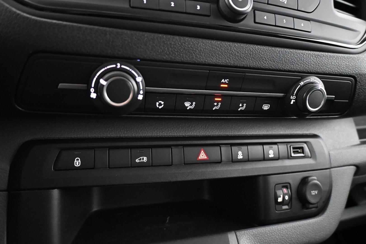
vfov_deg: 50.4
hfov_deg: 70.4
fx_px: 259
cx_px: 183
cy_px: 122
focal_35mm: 26
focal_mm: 17
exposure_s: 1/25
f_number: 3.5
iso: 8000
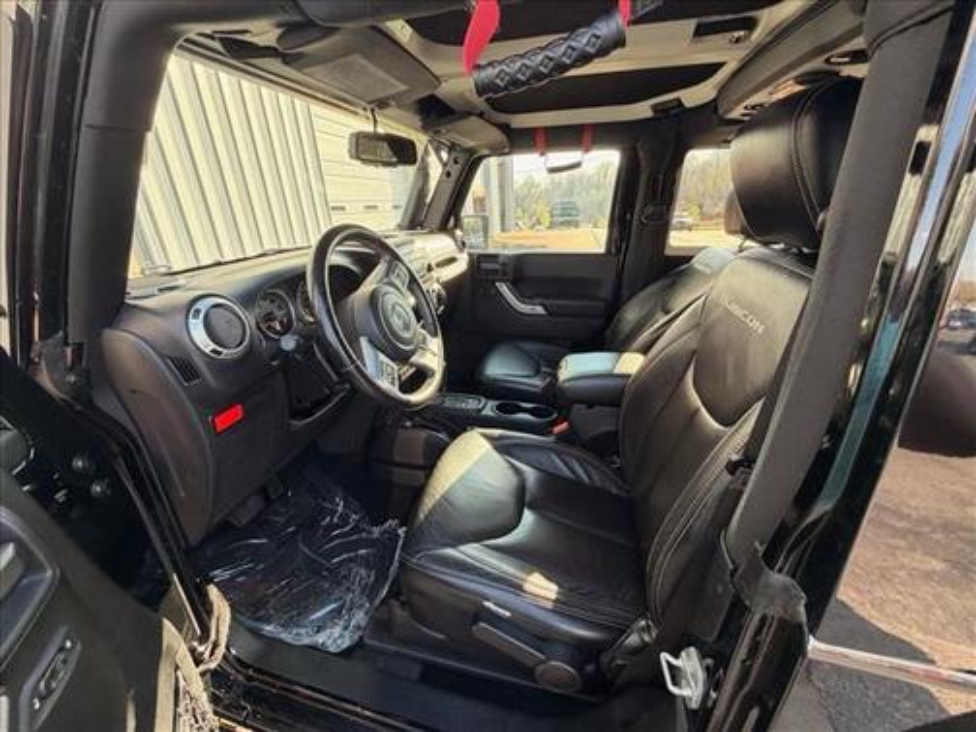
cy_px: 366
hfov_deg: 102.1
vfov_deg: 85.7
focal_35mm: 14
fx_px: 395
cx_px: 488
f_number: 2.2
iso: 160
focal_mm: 2.22
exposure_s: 1/121
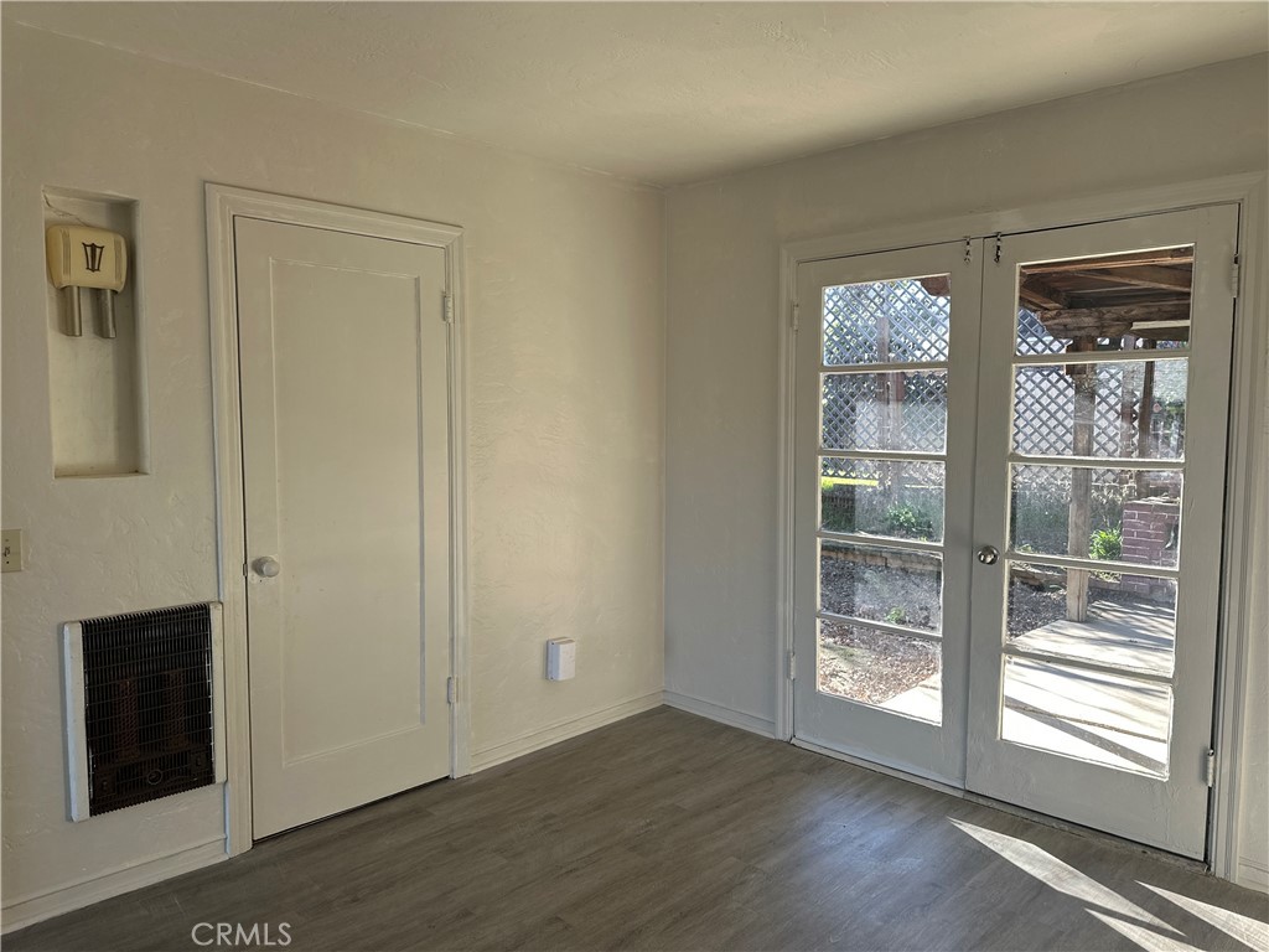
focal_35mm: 24
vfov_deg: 56.8
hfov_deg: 71.6
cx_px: 634
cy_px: 476
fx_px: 880
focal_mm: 6.86
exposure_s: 1/162
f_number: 1.78
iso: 64
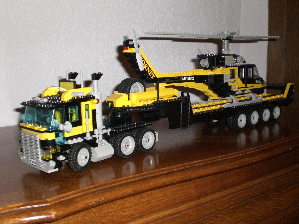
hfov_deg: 47.9
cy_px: 110
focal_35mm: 39
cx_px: 153
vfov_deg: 36.8
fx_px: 337
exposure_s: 1/60
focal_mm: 6.3
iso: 200
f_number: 3.1
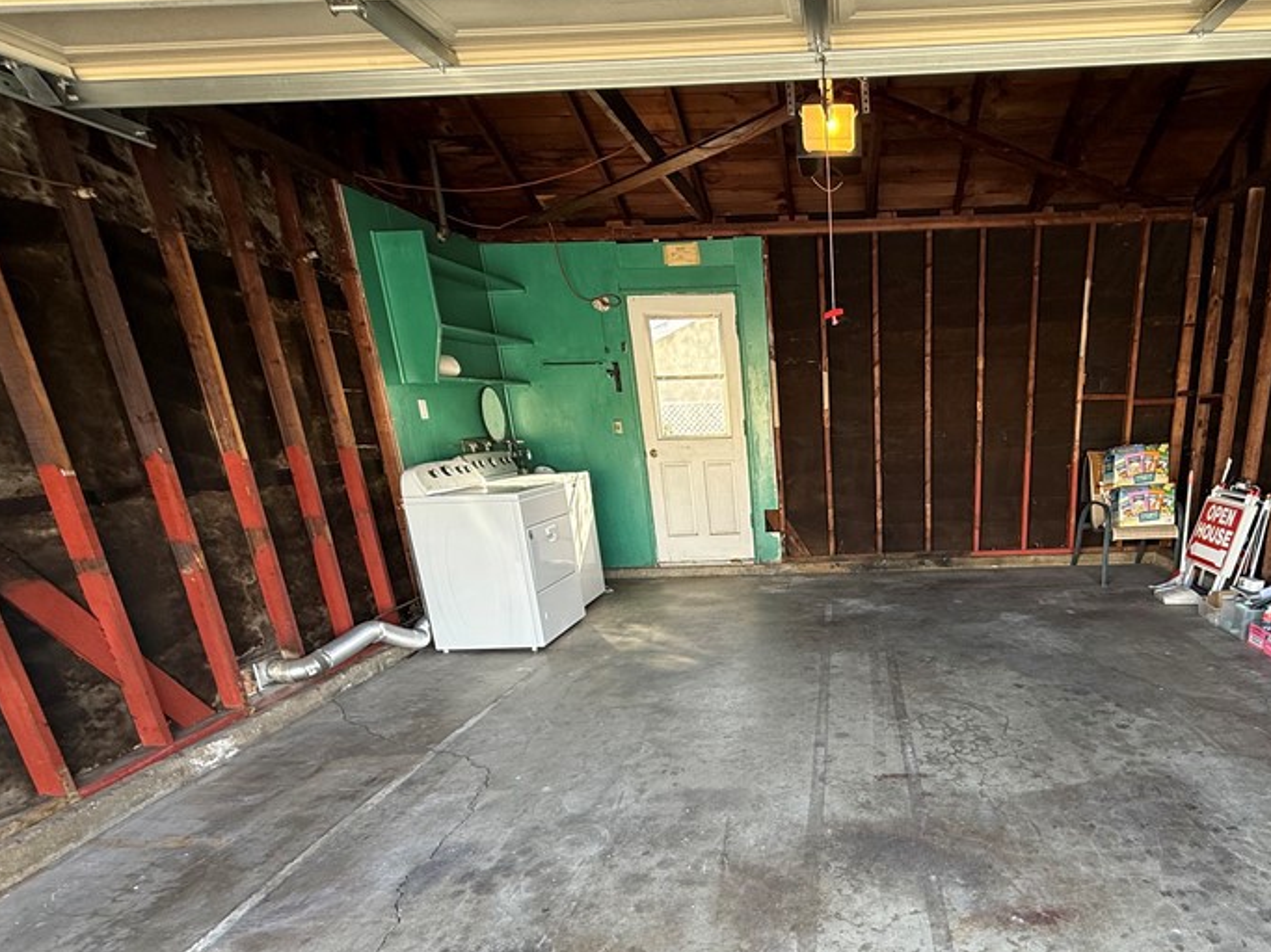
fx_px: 771
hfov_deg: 76.2
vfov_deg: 60.8
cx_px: 858
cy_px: 684
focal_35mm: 21
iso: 80
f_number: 2.2
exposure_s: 1/99
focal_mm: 2.22
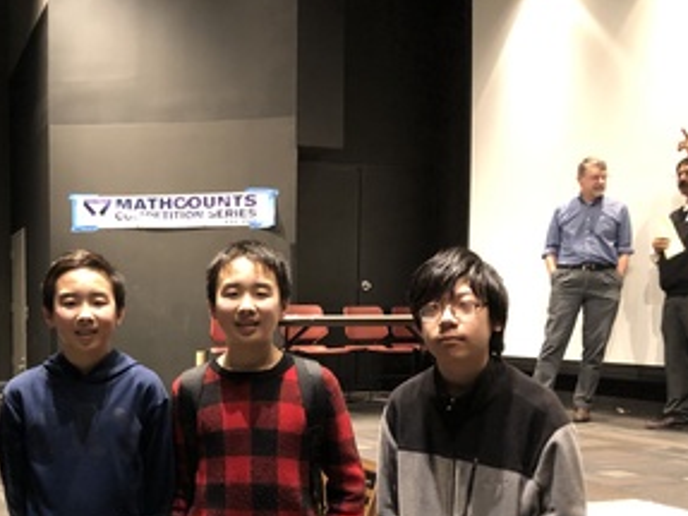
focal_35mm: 42
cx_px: 186
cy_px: 359
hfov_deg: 43.6
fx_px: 834
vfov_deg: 33.9
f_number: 1.8
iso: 100
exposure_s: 1/4
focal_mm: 3.99
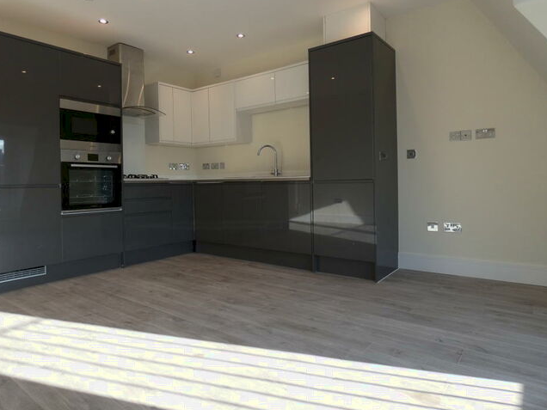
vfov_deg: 61.0
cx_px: 267
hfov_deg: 76.4
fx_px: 348
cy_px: 189
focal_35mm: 22
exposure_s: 1/125
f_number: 2.8
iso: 80
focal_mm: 3.6
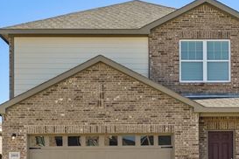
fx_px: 365
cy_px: 111
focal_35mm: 55
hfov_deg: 36.1
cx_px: 142
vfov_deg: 24.4
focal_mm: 30
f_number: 8
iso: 63
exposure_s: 1/160
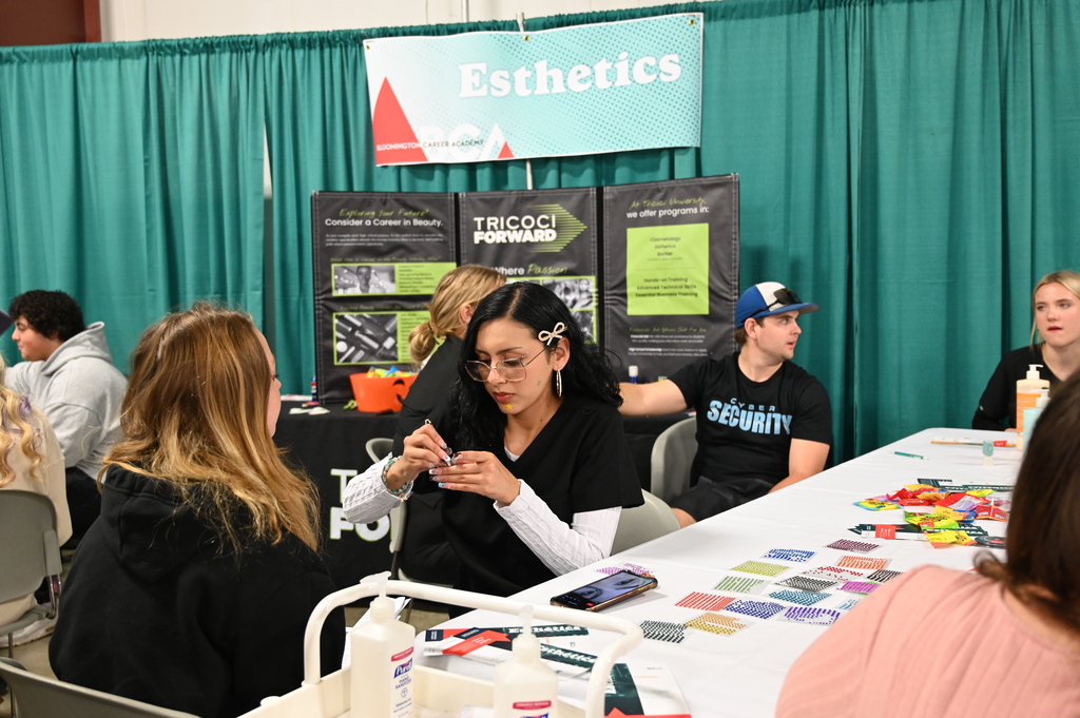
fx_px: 1004
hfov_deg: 56.5
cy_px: 359
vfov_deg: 39.4
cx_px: 540
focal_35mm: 34
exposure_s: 1/125
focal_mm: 33.5
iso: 3200
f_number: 4
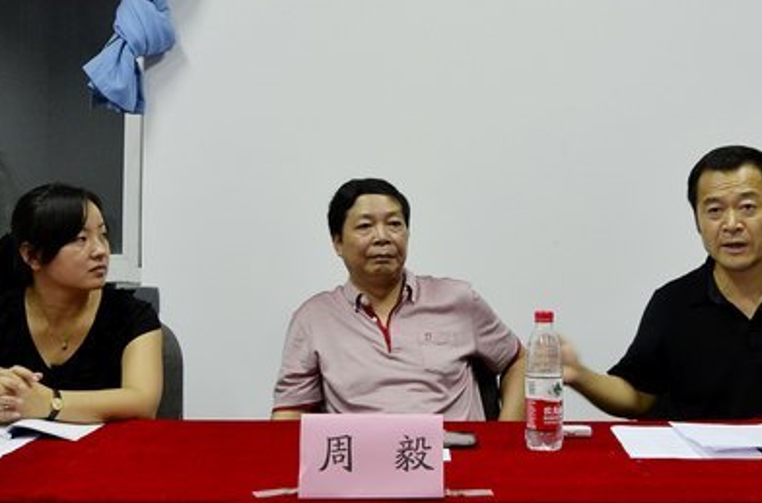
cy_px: 180
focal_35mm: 49
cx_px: 406
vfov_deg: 27.2
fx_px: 1034
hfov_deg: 40.4
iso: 500
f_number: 4
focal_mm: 16
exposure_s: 1/40
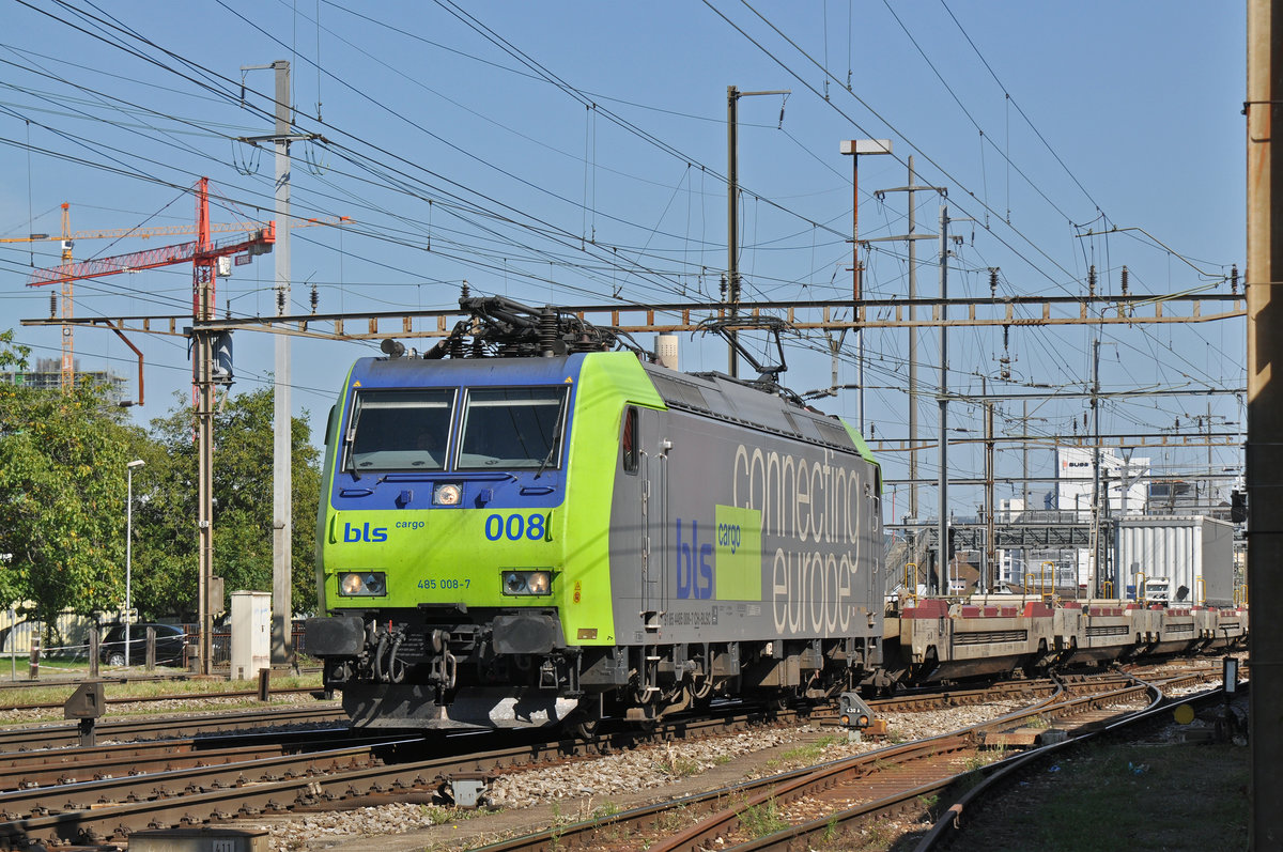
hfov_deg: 19.5
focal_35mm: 105
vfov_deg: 13.0
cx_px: 642
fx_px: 3737
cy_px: 426
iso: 200
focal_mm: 70
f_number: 6.3
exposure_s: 1/1000
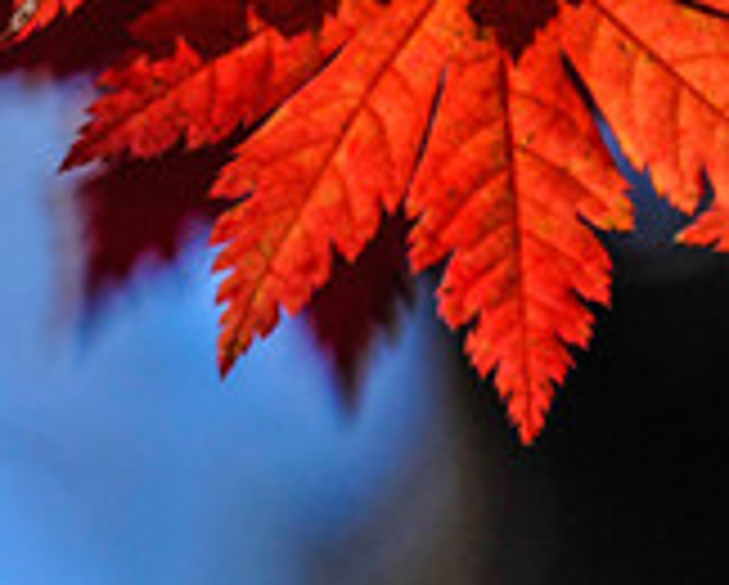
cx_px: 698
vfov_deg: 1.6
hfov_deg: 2.0
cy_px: -151
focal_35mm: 952
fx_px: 20565
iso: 320
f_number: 5.6
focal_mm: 200
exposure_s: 1/640
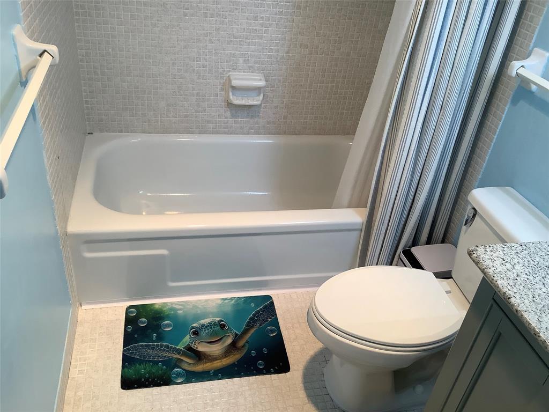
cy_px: 206
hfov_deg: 58.4
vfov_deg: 45.4
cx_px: 274
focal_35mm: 31
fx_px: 492
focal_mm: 3.3
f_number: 2.4
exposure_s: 1/100
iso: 100
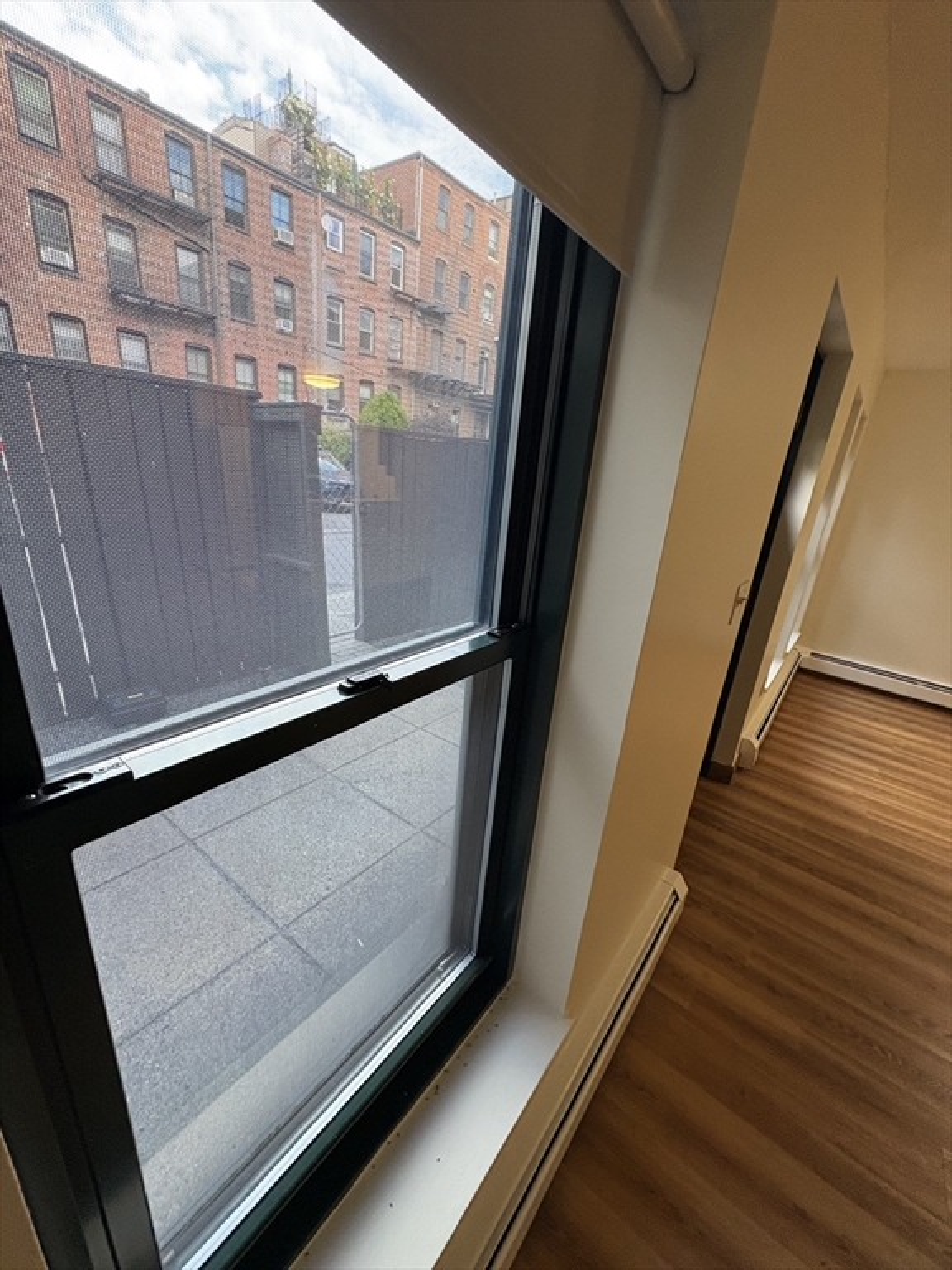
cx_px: 476
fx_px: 513
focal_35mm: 14
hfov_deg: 85.7
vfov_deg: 102.1
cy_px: 635
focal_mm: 2.22
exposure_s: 1/60
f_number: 2.2
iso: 320
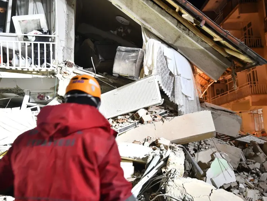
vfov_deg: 38.7
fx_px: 285
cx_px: 127
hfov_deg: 50.1
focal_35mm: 37
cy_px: 100
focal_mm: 34
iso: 4000
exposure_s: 1/80
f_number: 4
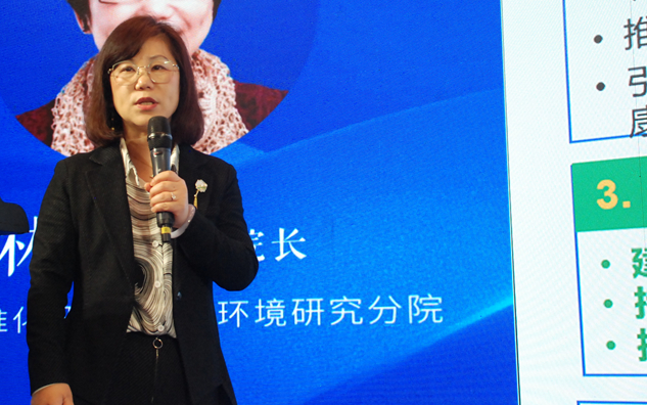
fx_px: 1426
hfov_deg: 25.5
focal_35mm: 81
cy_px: 144
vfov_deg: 16.1
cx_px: 280
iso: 800
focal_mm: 31
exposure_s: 1/100
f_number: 5
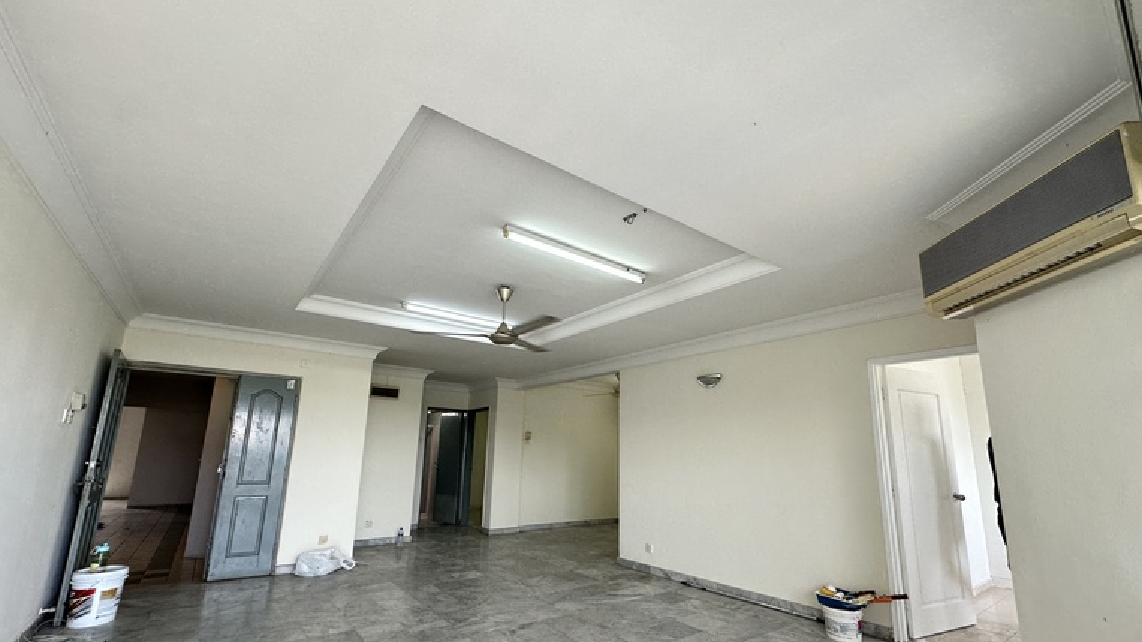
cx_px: 587
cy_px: 356
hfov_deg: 99.4
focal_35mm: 16
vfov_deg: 66.9
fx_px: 484
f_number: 2.2
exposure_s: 1/100
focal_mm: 2.22
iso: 100
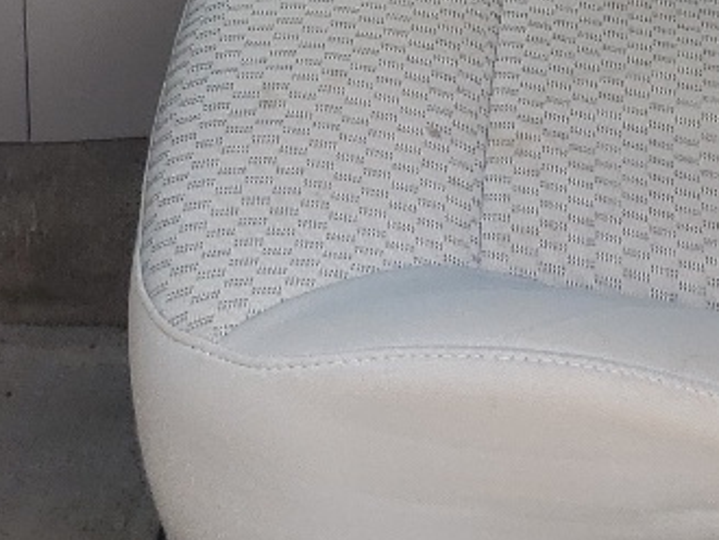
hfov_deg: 15.5
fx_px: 2619
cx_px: 577
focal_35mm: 126
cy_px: -242
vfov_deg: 11.4
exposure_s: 1/526
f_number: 1.5
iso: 50
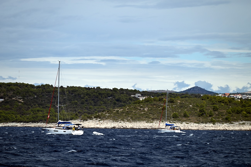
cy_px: 84
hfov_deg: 9.4
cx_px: 126
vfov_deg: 6.2
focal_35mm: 220
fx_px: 1534
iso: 100
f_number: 6.3
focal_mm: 220
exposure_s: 1/1250
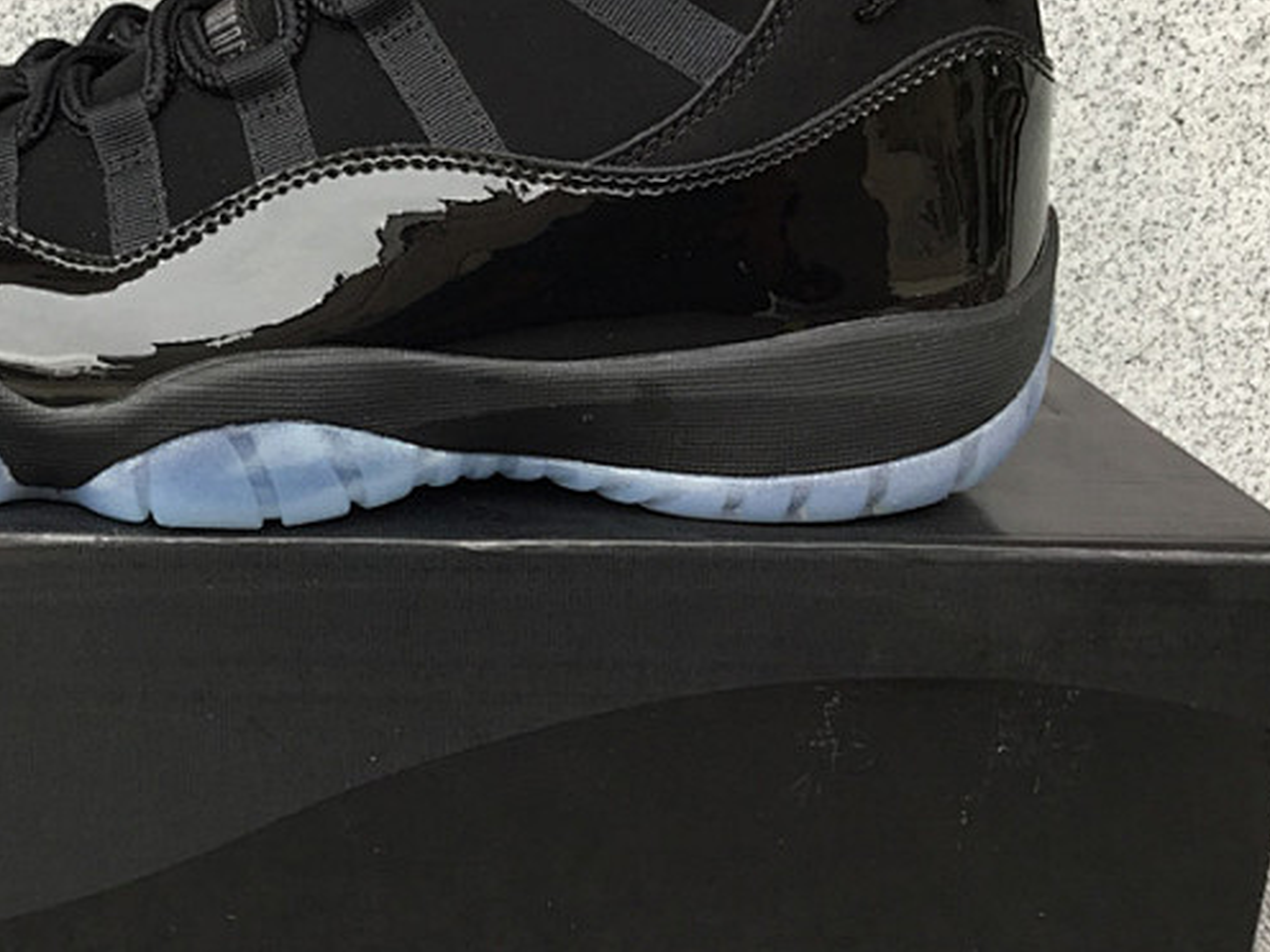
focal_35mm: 50
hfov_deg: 37.4
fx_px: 1834
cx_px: 343
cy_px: 394
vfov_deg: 29.1
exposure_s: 1/100
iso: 40
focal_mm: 3.3
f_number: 2.4
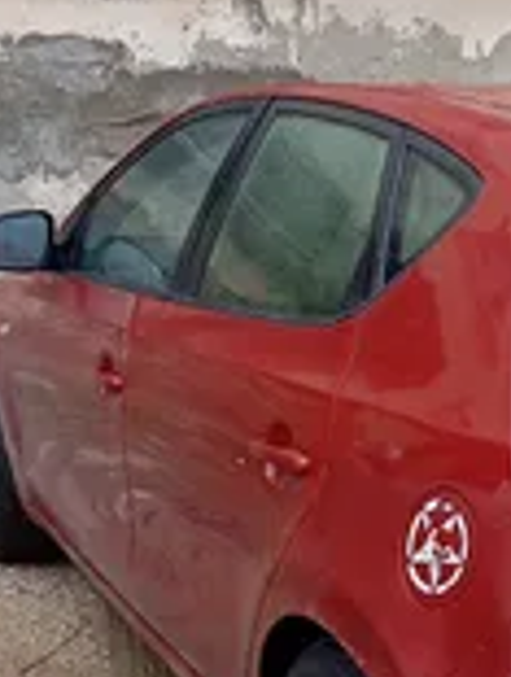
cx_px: 607
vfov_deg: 26.8
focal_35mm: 72
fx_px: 1411
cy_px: 454
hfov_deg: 19.4
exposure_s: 1/50
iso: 374
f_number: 1.8
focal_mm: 4.27
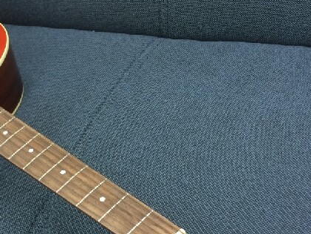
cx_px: 49
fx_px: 557
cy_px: 200
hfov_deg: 30.2
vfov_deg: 23.2
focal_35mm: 62
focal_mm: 4.15
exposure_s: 1/30
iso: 80
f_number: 2.2
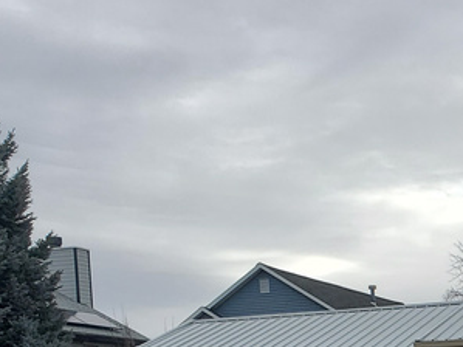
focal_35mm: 89
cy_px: 479
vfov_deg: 15.6
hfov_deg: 19.7
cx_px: 647
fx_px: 1190
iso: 50
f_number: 2.4
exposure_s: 1/1002
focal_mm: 4.3
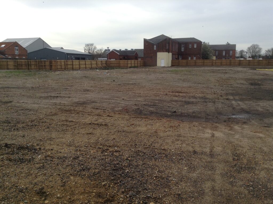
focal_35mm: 33
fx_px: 260
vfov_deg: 42.8
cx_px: 136
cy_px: 102
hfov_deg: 55.4
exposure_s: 1/597
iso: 32
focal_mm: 3.3
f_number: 2.4
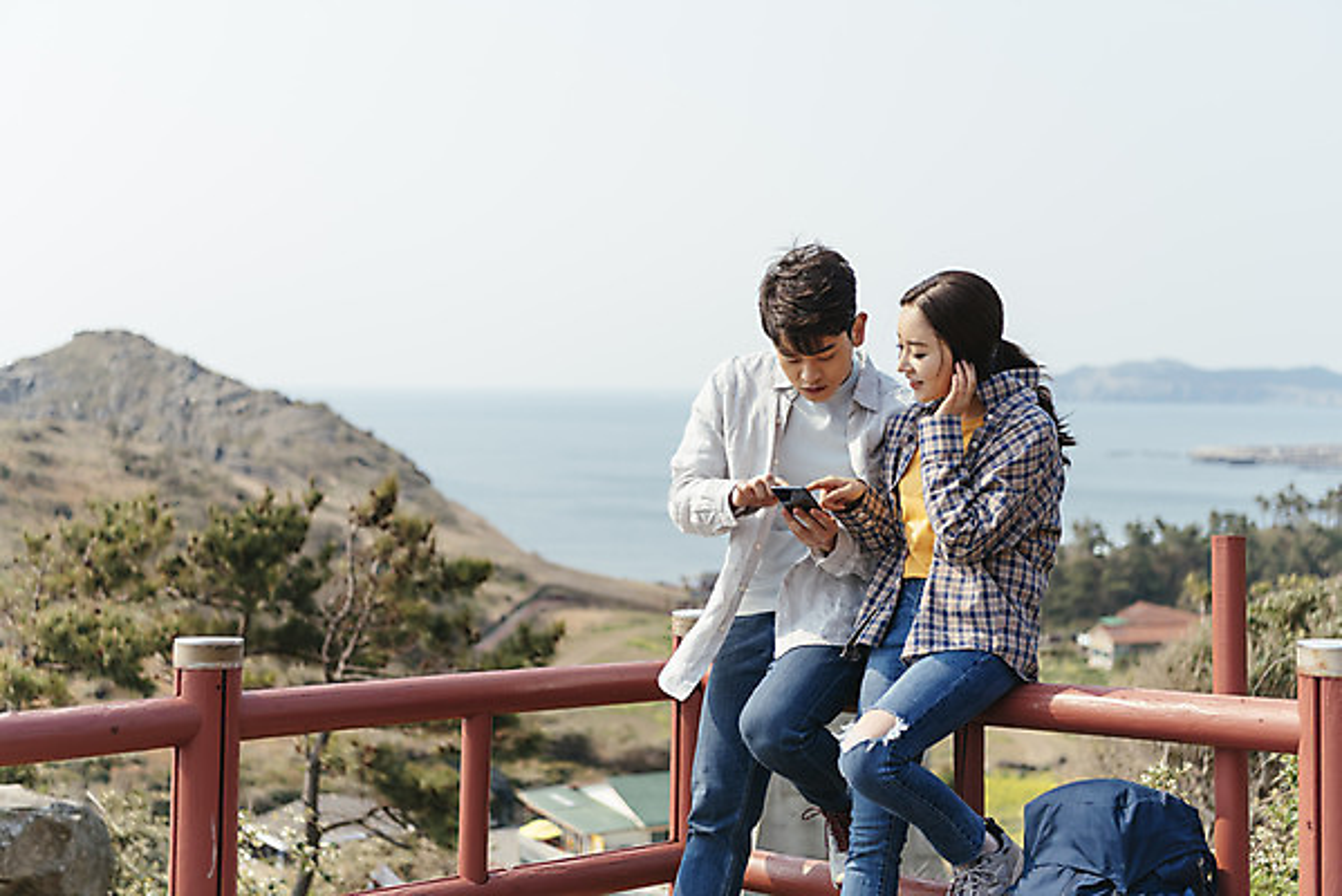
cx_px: 671
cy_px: 448
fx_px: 1865
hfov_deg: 39.6
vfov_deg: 27.0
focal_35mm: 50
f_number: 2.8
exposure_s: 1/2500
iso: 100
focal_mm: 50
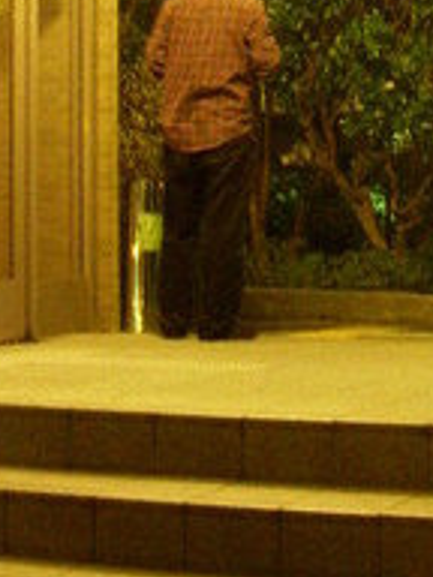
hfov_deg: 12.4
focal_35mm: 119
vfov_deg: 16.1
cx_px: 316
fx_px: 1985
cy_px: -60
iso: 400
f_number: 3.3
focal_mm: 6.3
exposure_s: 1/3
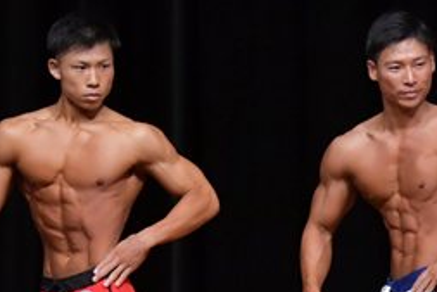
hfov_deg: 3.0
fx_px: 8368
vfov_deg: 2.0
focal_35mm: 689
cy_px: 249
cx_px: 198
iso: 5000
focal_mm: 150
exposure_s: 1/400
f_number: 5.6
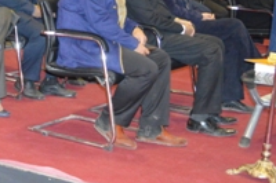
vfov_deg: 14.1
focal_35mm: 96
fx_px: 735
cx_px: -81
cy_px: 8
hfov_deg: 19.6
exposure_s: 1/60
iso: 2800
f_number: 3.8
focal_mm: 20
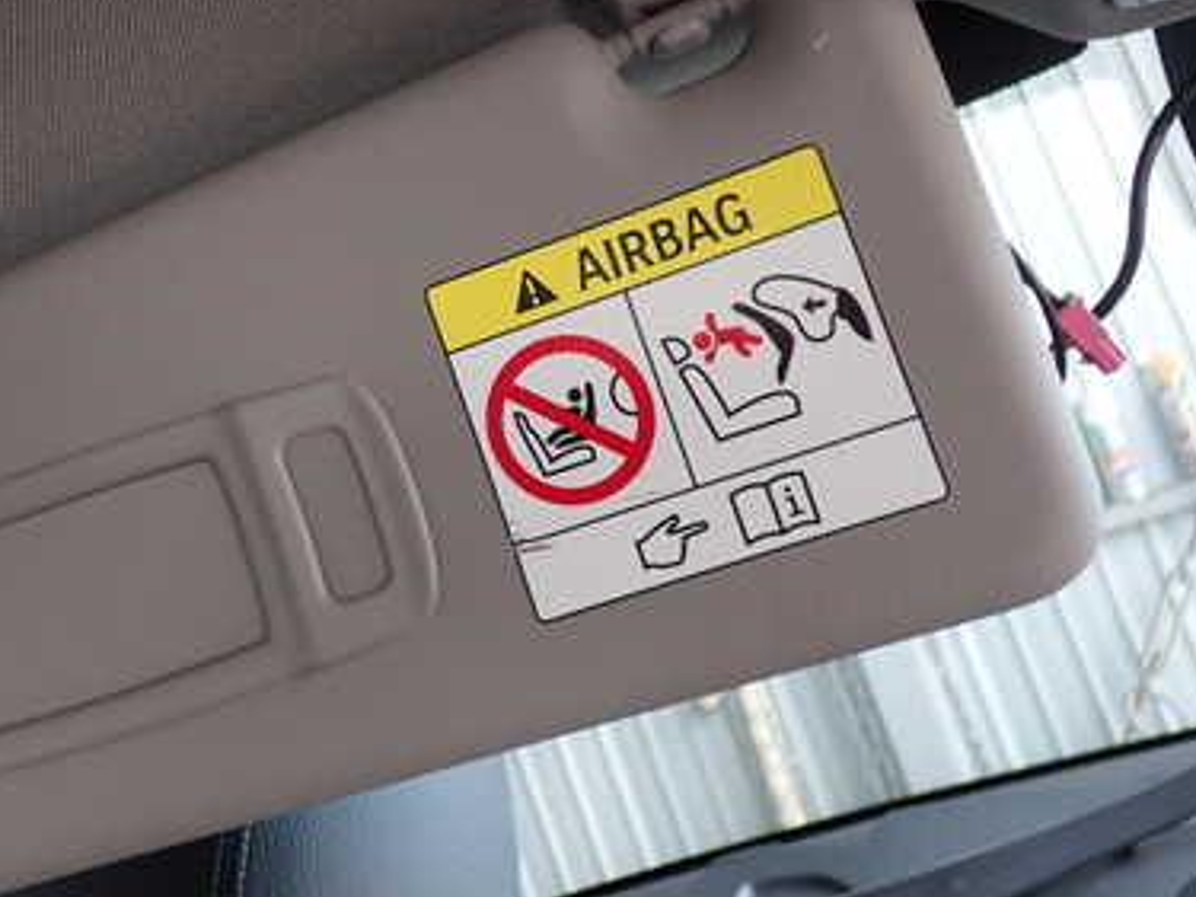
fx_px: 1658
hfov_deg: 38.5
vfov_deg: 30.2
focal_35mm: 48
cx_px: 284
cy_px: 389
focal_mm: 5.4
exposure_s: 1/60
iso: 200
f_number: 2.3
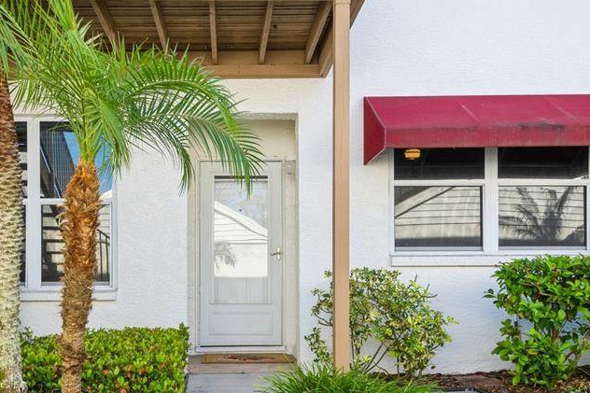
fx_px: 557
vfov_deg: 38.3
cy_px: 270
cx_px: 215
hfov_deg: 55.0
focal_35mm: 34
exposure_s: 1/160
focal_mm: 14
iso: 200
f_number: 8
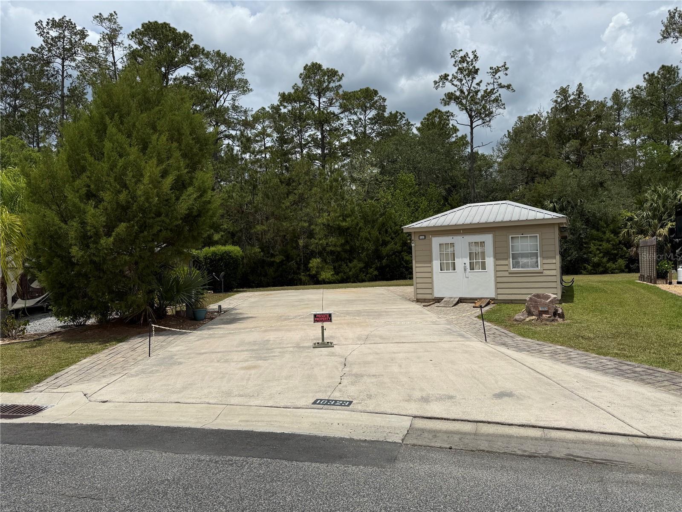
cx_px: 341
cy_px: 256
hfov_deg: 71.6
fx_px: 473
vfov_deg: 56.8
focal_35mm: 24
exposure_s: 1/10309
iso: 80
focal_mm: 6.76
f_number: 1.78
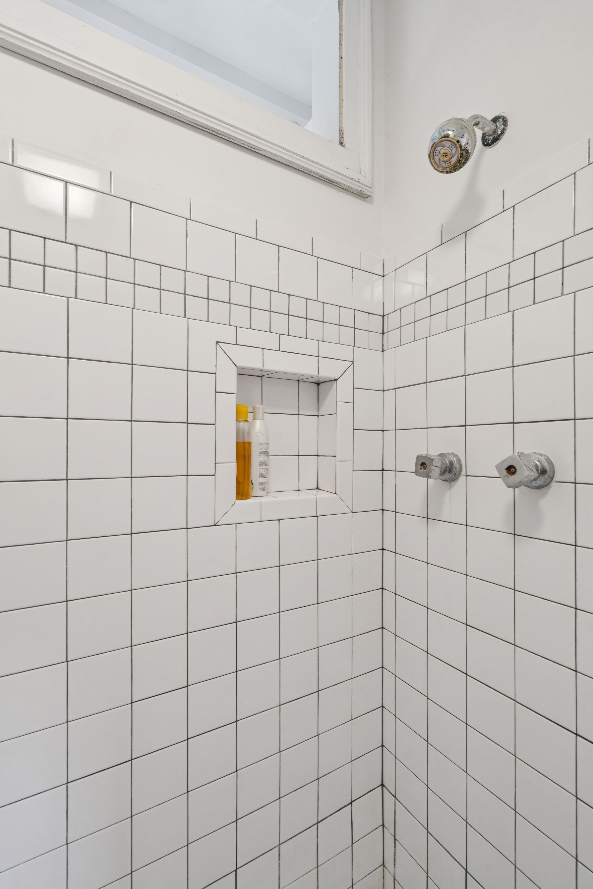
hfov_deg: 73.7
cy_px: 444
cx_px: 296
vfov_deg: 96.7
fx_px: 395
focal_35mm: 16
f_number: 8
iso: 400
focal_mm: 16
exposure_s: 1/8
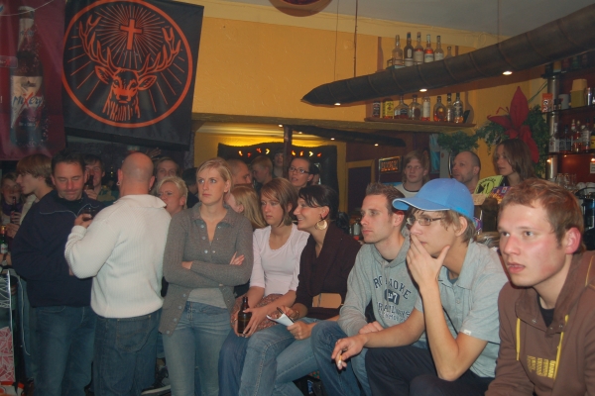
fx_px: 545
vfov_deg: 40.0
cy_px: 198
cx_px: 298
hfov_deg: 57.2
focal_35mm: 33
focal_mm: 22
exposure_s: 1/60
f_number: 3.8
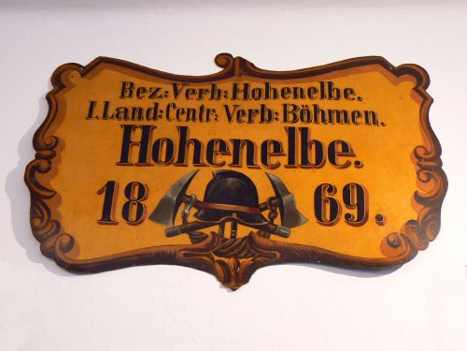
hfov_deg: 38.9
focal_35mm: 49
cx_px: 234
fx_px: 661
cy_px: 176
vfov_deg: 29.7
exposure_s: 1/10
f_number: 2.8
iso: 200
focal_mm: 8.2
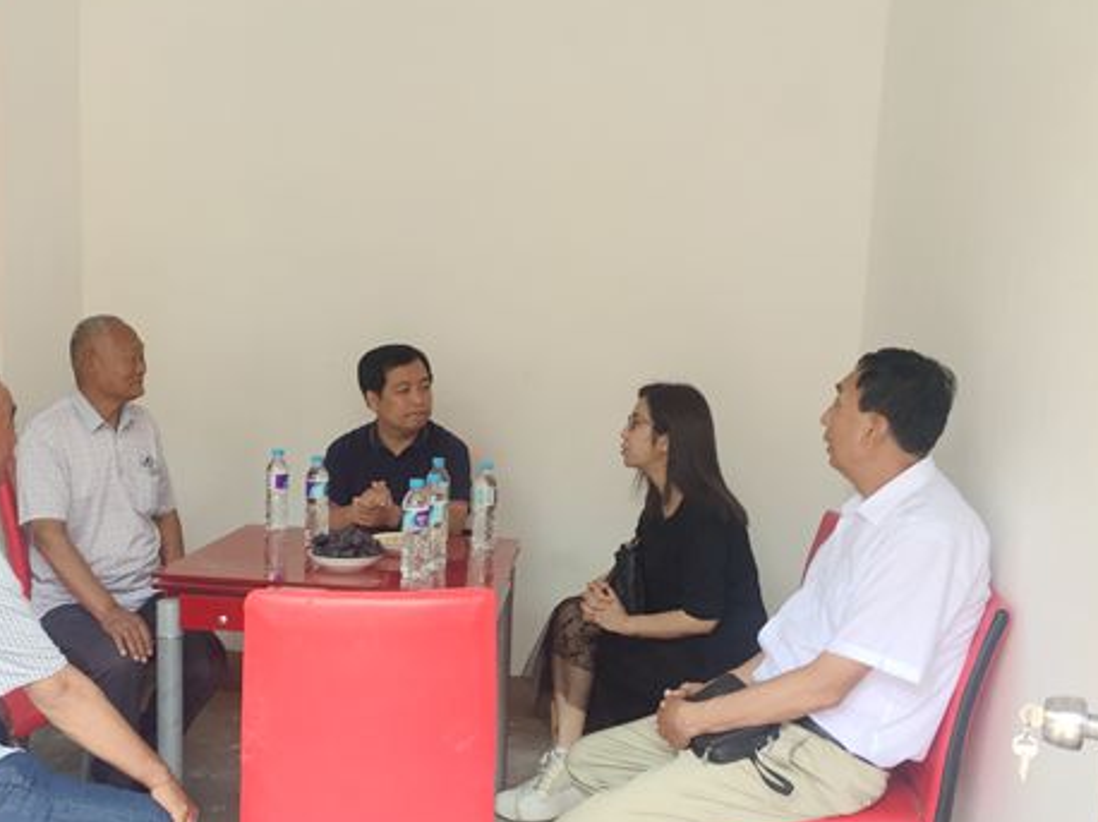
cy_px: 508
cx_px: 388
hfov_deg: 48.4
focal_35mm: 38
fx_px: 1205
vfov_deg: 37.5
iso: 40
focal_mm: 4.15
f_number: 2.2
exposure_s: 1/50
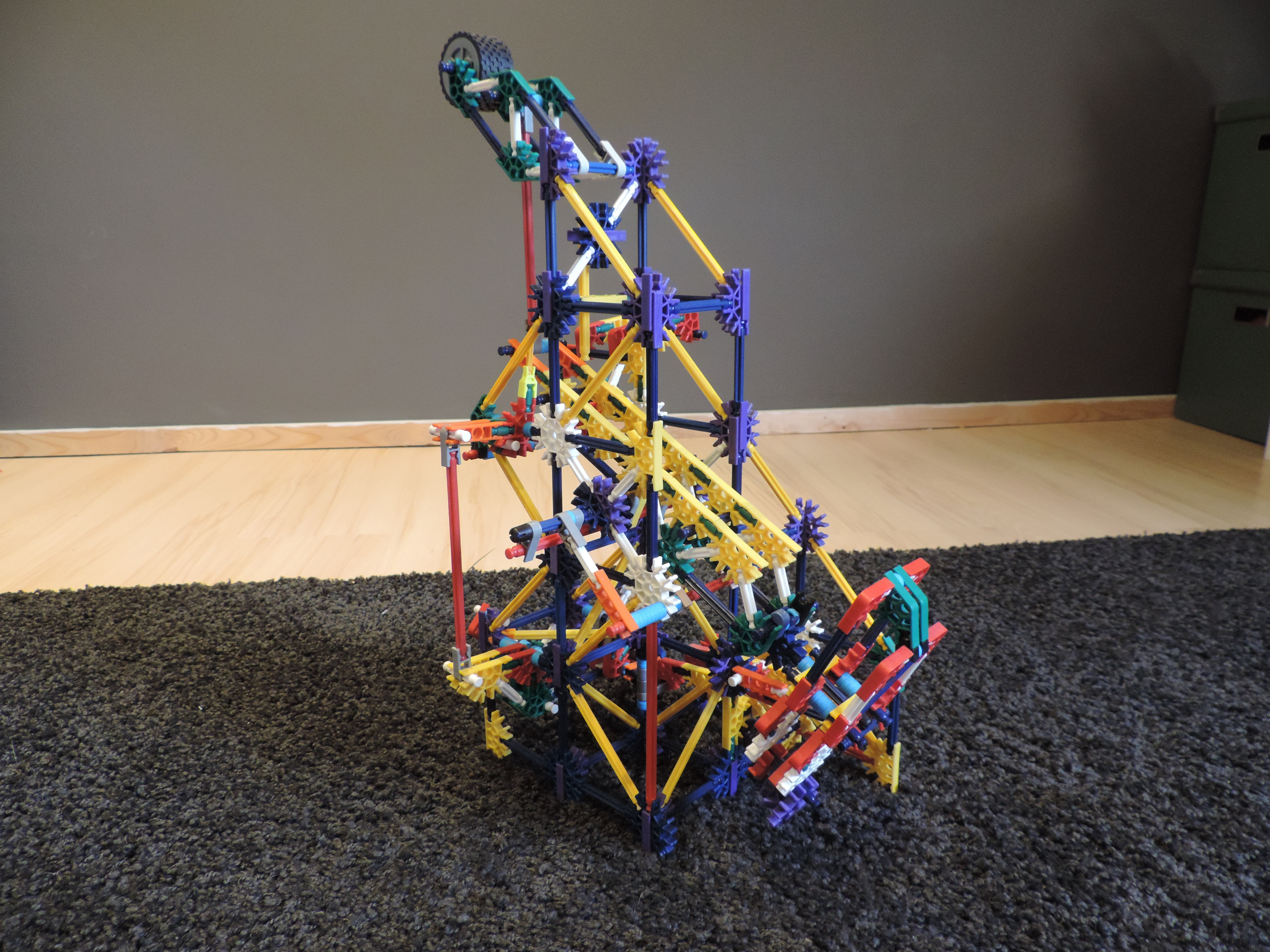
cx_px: 635
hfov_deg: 71.6
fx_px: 881
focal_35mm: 24
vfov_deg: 56.8
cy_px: 476
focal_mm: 4.3
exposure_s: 1/20
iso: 400
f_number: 3
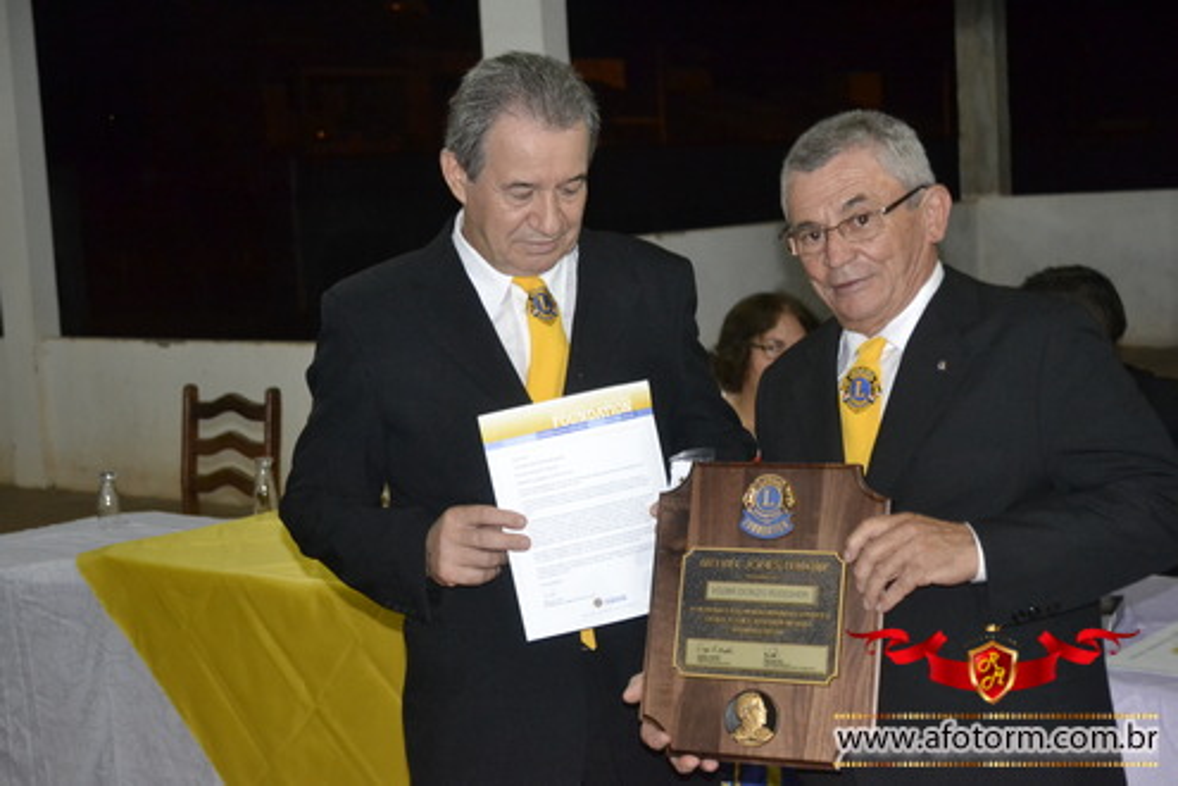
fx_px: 1963
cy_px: 393
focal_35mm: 60
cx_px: 589
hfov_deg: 33.4
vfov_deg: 22.6
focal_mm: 40
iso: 3200
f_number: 4.5
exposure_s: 1/60
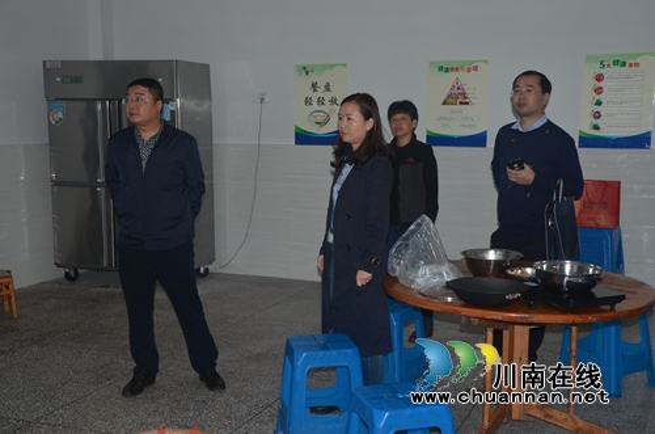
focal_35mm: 45
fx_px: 817
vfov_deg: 29.7
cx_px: 328
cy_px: 217
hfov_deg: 43.7
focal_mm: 30
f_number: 5.6
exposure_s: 1/125
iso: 200
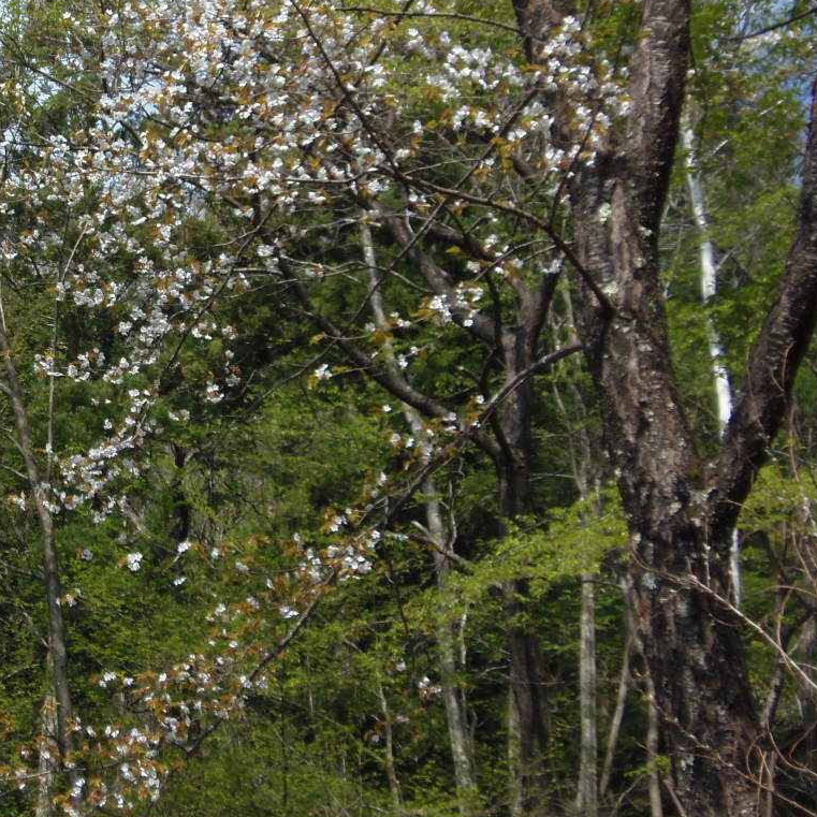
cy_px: 388
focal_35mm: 78
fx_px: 2083
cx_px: 84
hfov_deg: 21.7
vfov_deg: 22.2
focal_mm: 7.8
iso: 64
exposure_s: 1/500
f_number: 3.6
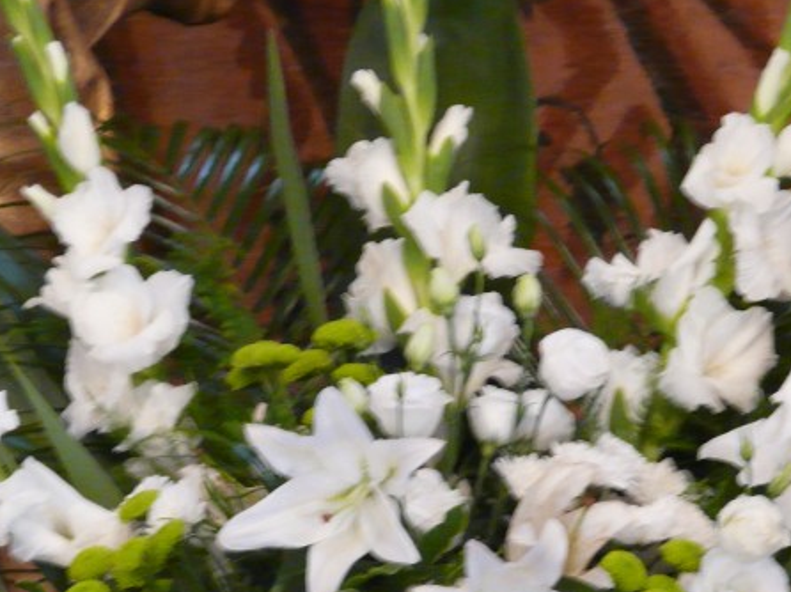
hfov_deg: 6.5
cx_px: 355
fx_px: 7011
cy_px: 300
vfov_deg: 4.8
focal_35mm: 307
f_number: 3.6
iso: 400
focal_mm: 28.1
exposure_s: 1/8
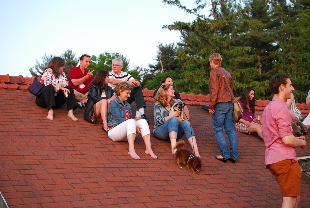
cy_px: 104
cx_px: 155
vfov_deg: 25.8
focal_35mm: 52
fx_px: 453
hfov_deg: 37.8
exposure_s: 1/40
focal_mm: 35
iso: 400
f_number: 3.2
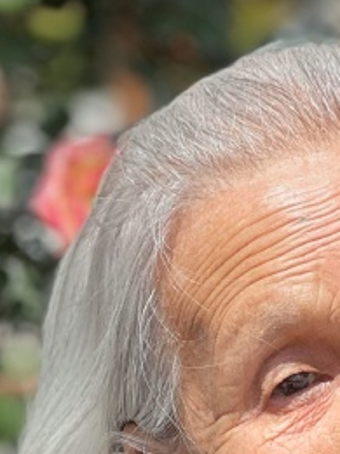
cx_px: 406
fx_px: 3863
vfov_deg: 6.6
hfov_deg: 5.0
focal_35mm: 295
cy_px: 836
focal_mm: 7.5
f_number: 2.2
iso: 20
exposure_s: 1/690
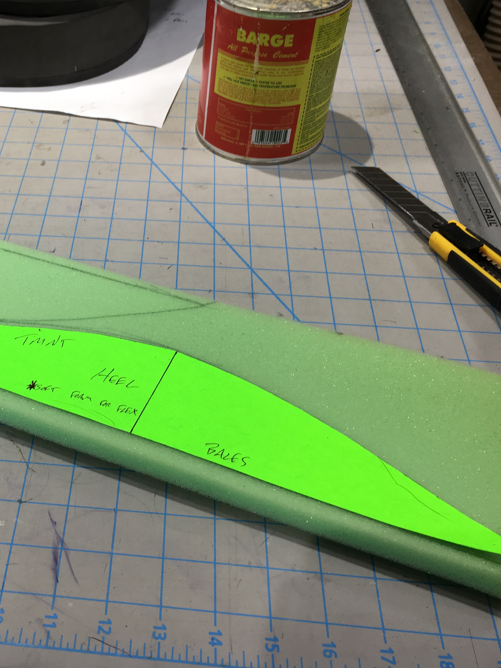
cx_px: 91
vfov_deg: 46.8
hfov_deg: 34.7
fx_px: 772
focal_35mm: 40
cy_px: 335
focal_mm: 4.15
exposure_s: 1/60
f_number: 2.2
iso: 32
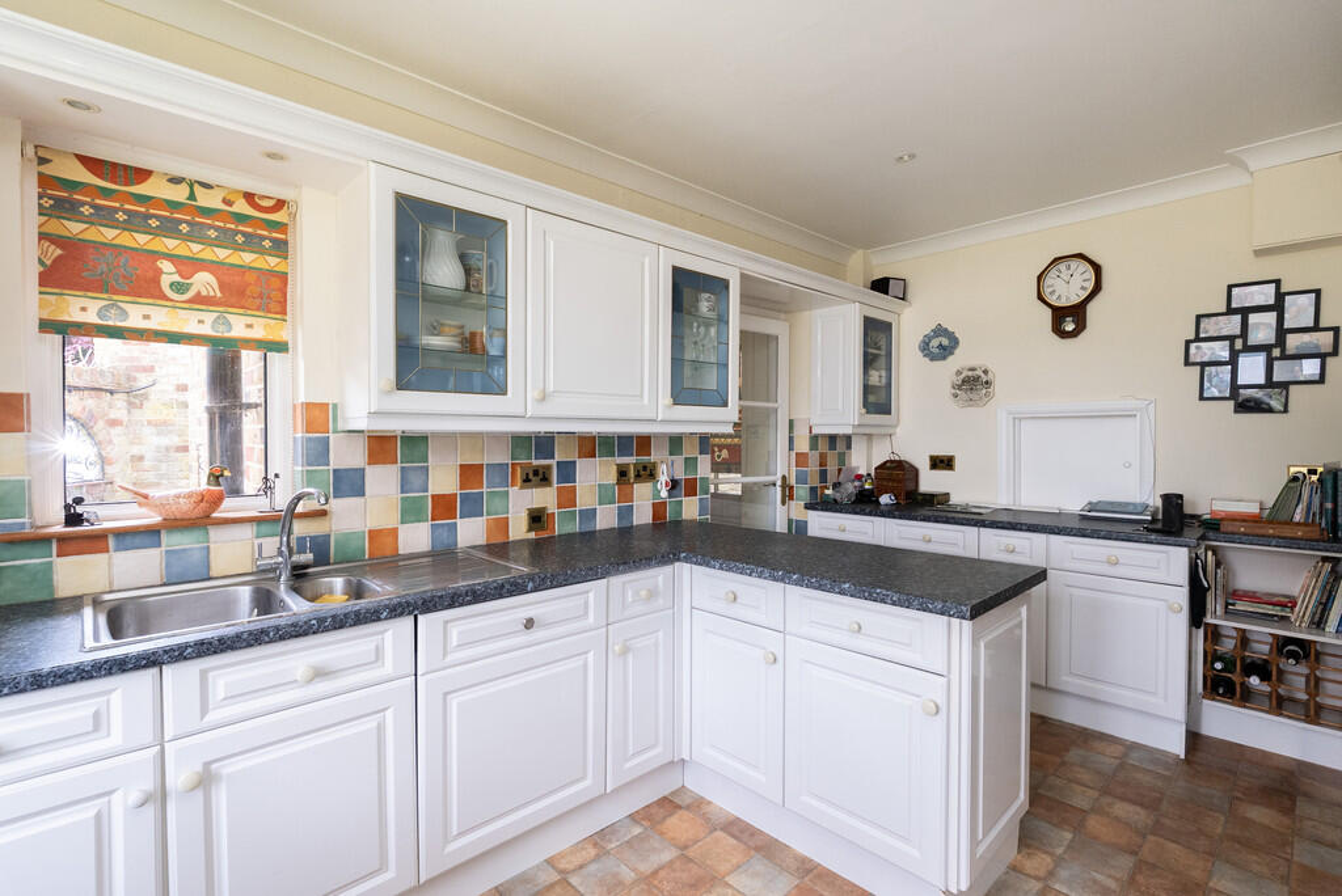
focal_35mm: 16
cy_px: 448
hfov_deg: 94.9
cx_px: 671
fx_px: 615
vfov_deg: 72.1
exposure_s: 1/100
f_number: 7.1
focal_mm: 16.5
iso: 1250
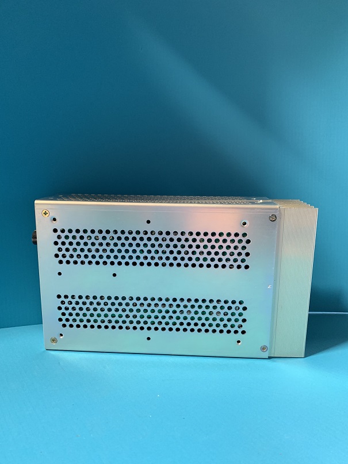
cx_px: 174
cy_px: 232
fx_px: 349
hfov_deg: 53.1
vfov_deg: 67.3
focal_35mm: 26
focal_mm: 4.25
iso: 160
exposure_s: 1/60
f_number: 1.8
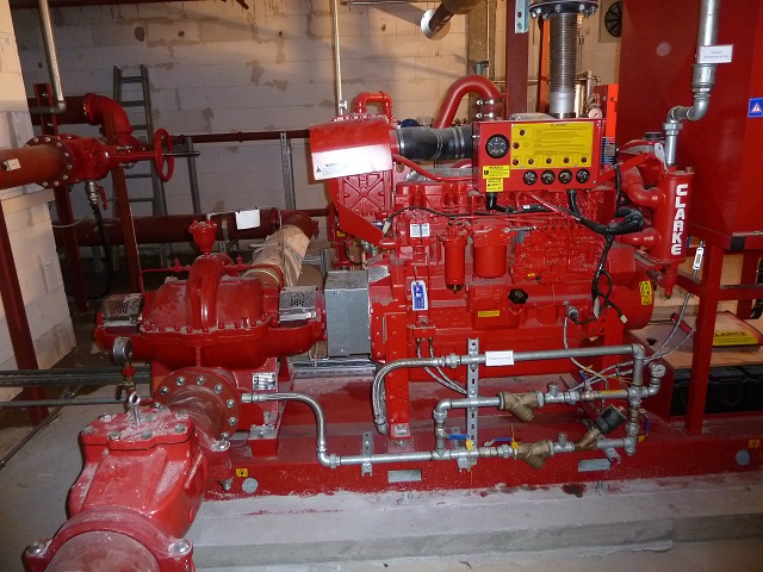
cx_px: 382
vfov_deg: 54.9
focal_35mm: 25
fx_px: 551
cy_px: 286
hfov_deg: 69.4
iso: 320
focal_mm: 4.1
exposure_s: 1/20
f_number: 3.3
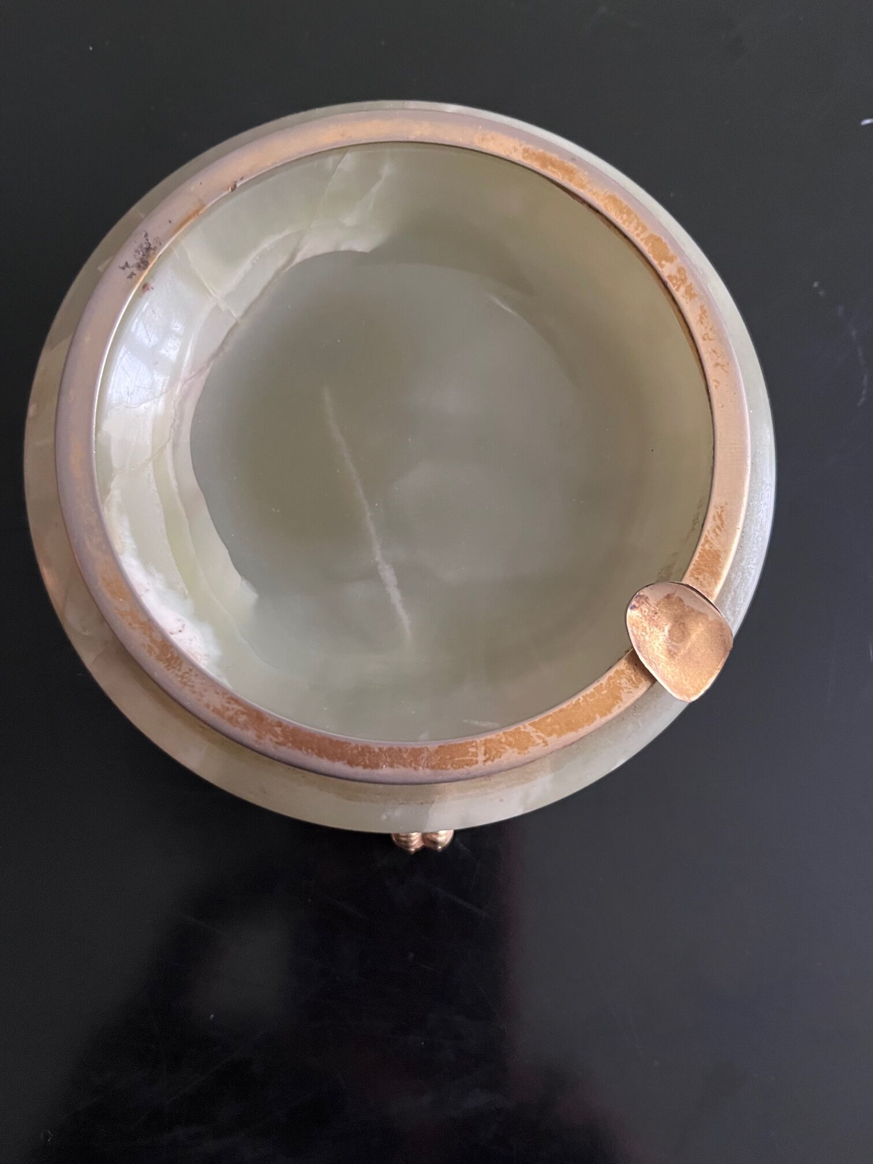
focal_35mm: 26
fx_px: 874
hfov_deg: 53.1
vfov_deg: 67.3
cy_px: 582
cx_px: 436
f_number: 1.6
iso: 640
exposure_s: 1/37
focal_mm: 5.1
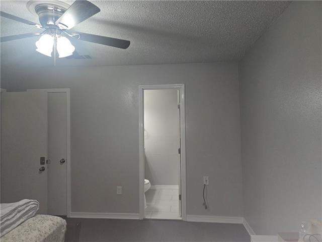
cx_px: 161
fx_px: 214
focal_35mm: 23
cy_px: 121
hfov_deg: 73.9
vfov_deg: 58.9
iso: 125
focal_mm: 5.4
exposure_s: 1/60
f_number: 1.8
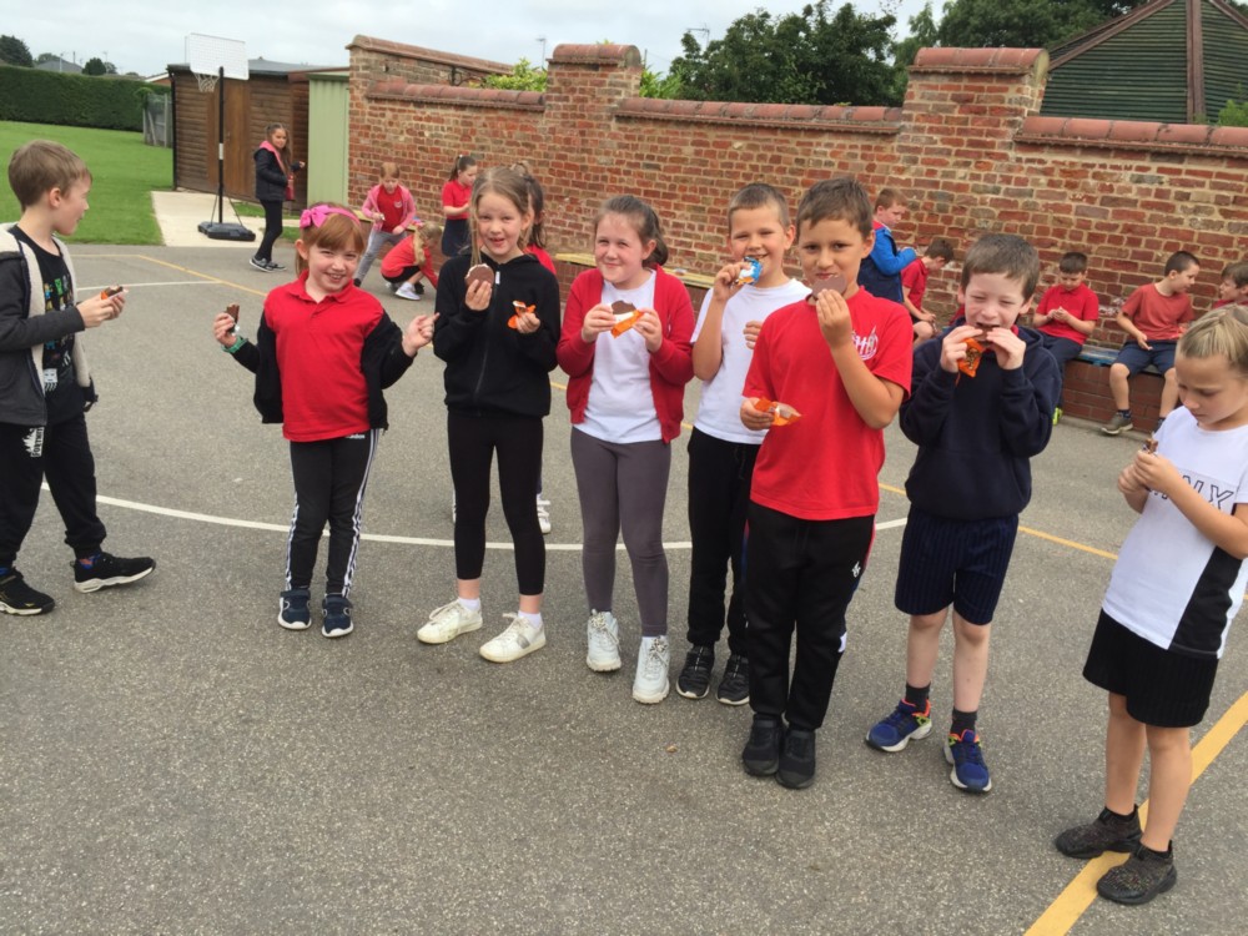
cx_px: 624
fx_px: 1046
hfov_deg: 61.7
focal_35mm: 29
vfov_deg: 48.2
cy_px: 468
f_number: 2.2
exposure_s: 1/920
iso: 32
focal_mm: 4.15
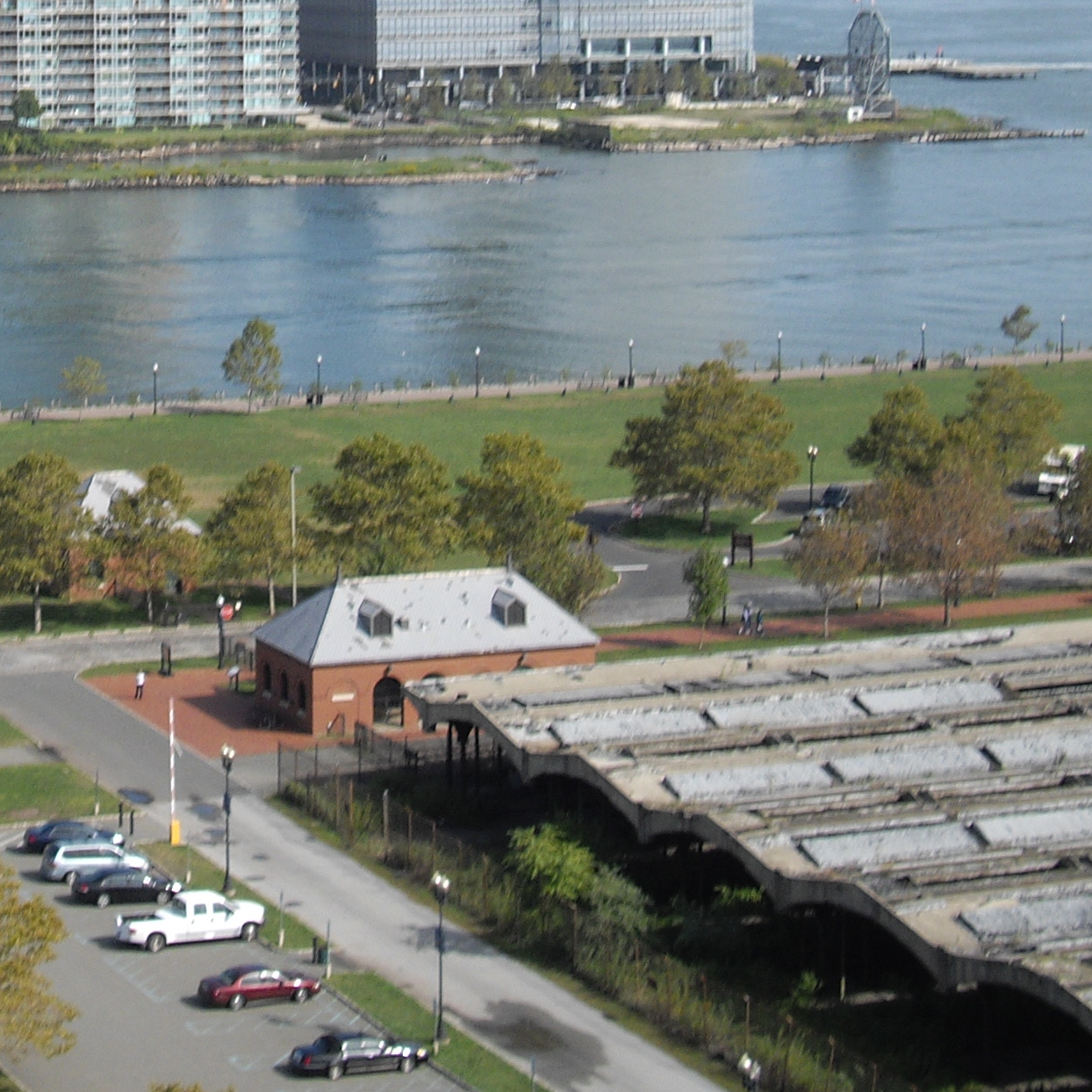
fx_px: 3855
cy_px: -38
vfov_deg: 15.8
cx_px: 97
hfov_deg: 15.9
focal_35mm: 108
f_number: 2.8
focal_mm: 7.9
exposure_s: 1/640
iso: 50
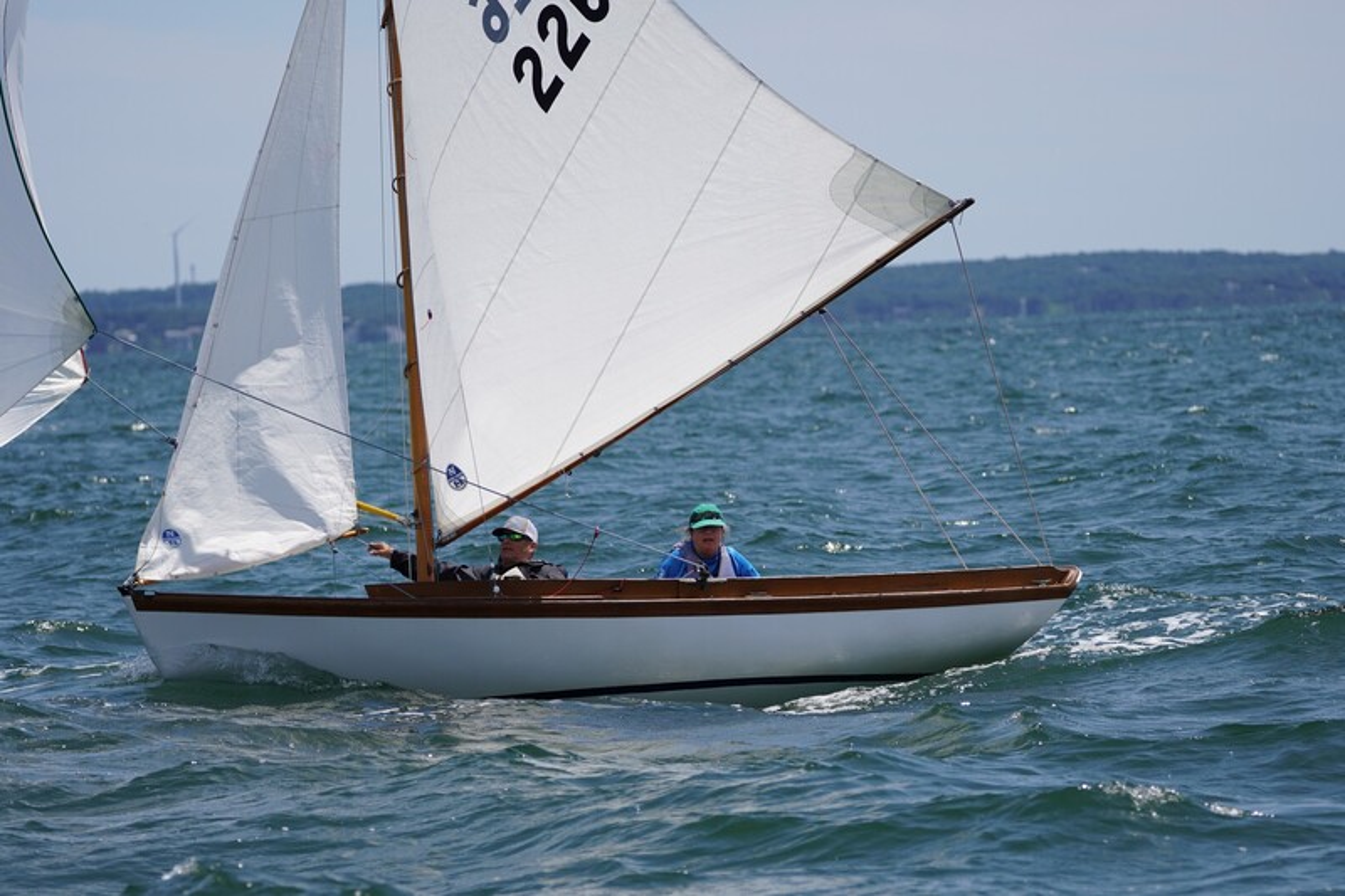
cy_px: 448
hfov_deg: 8.4
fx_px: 9132
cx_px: 672
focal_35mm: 244
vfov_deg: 5.6
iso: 160
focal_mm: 163
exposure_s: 1/1600
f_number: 5
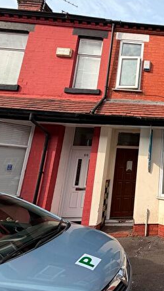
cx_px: 194
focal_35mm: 24
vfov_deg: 76.1
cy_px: 131
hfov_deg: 37.1
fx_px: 186
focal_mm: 2.22
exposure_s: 1/770
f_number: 2.2
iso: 25
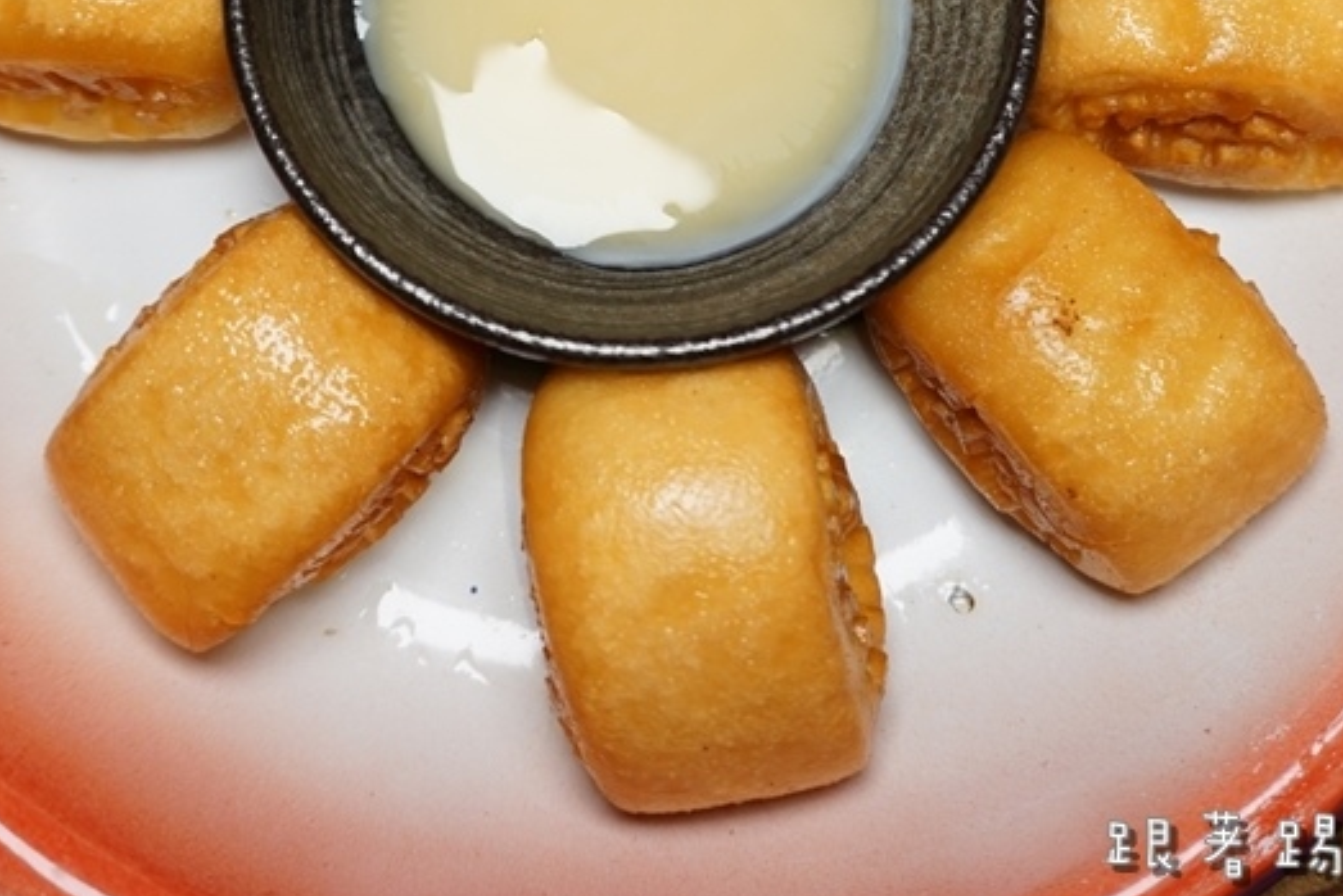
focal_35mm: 47
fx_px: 1754
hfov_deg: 41.9
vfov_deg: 27.4
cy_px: 45
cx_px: 647
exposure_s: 1/60
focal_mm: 16
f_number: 4
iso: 125
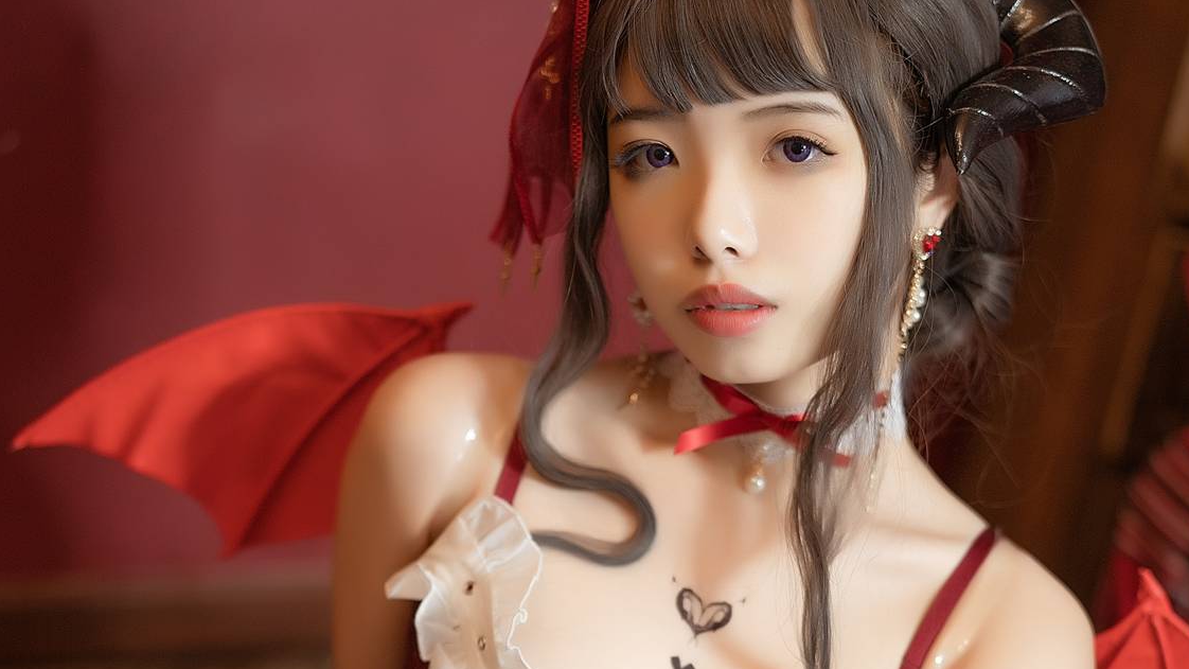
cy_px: 697
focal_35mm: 84
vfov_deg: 14.1
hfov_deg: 25.3
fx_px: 2648
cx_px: 615
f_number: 1.4
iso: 400
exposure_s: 1/60
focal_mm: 50
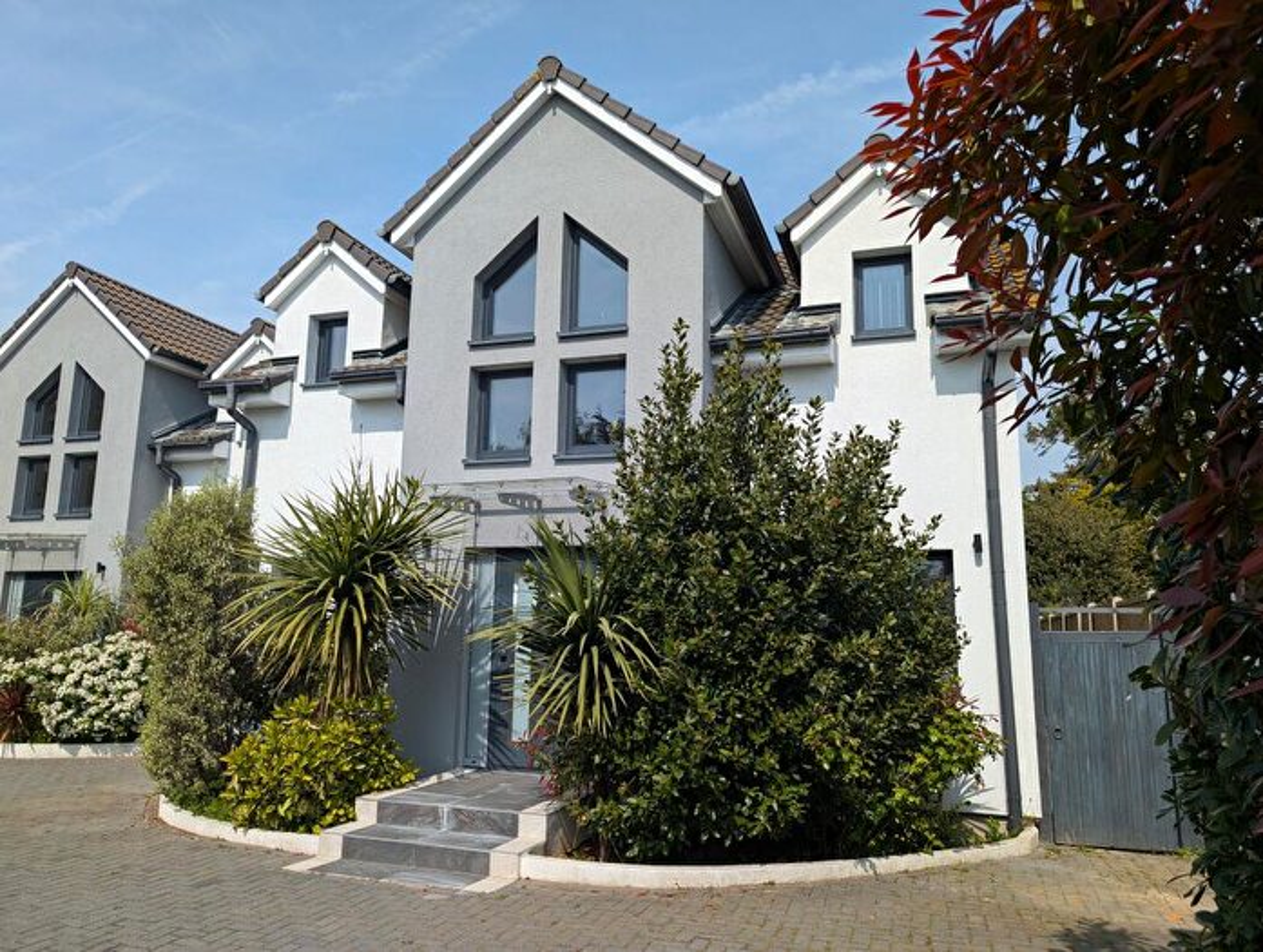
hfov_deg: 71.5
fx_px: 877
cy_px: 476
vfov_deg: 56.9
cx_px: 632
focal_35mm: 24
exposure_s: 1/1497
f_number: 1.68
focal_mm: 6.9
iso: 22
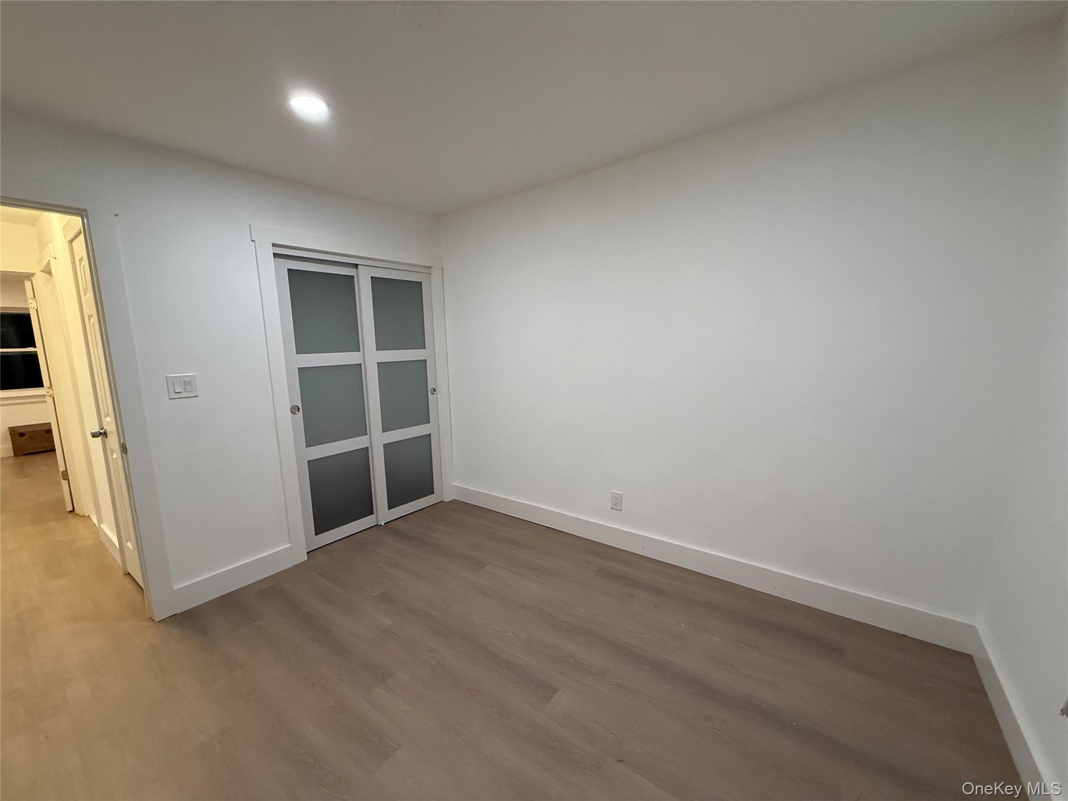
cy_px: 400
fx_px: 432
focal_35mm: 14
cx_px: 534
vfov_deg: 85.7
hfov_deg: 102.1
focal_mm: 2.22
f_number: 2.2
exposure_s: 1/120
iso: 320
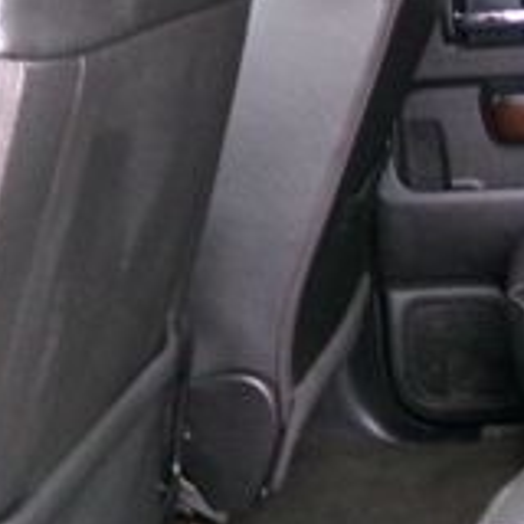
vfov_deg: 20.4
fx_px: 1456
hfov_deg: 18.1
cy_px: 193
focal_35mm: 85
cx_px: 793
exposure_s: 1/17
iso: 673
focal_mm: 4.3
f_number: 3.7
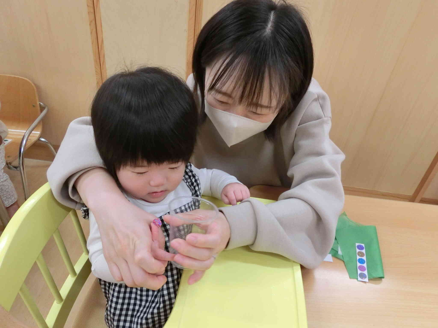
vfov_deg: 54.9
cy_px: 164
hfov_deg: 69.4
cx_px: 219
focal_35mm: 25
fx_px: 316
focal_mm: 4.5
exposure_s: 1/50
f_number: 3.5
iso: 400
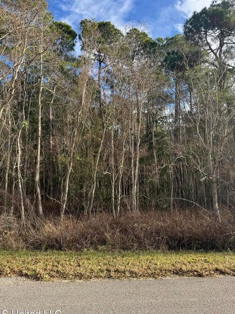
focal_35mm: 28
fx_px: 253
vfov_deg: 63.4
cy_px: 148
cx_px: 123
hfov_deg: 49.7
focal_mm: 6.76
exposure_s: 1/1524
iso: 80
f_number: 1.78
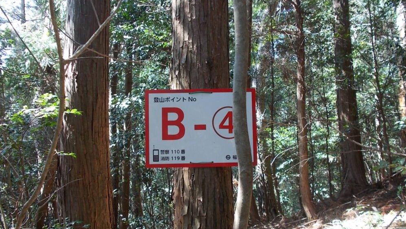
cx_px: 202
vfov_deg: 40.0
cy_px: 138
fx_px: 312
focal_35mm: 29
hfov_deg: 66.1
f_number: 3.2
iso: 80
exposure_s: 1/30
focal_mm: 4.6
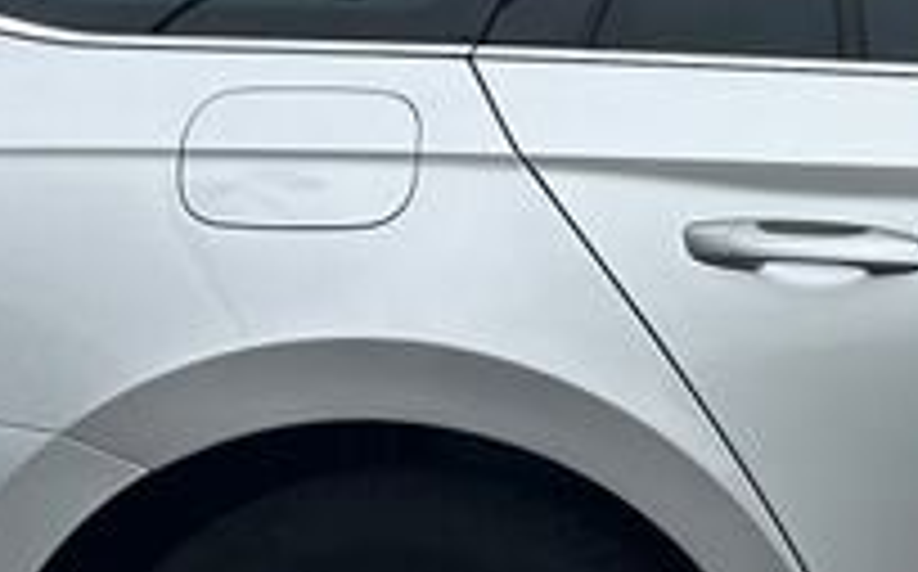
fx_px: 3199
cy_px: 500
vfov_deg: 10.2
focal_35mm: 128
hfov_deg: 14.7
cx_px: 1557
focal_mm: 6.86
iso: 80
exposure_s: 1/810
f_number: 1.78
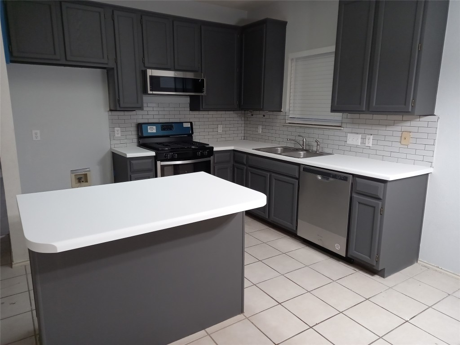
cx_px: 230
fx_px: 332
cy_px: 172
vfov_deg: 54.9
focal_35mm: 25
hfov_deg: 69.4
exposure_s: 1/30
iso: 200
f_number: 2
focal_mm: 4.6
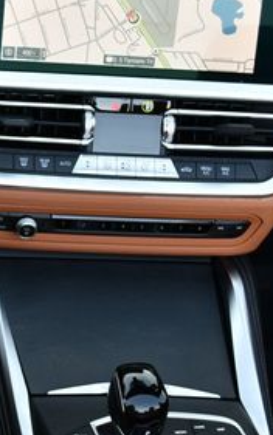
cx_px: -127
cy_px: 178
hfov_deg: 13.3
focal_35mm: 93
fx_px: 1105
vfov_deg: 22.3
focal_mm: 20
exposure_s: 1/250
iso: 400
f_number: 4
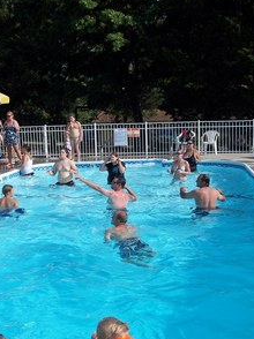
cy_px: 181
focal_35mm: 49
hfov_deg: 29.6
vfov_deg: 38.9
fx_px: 480
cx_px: 111
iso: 80
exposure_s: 1/250
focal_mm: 6.5
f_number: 8
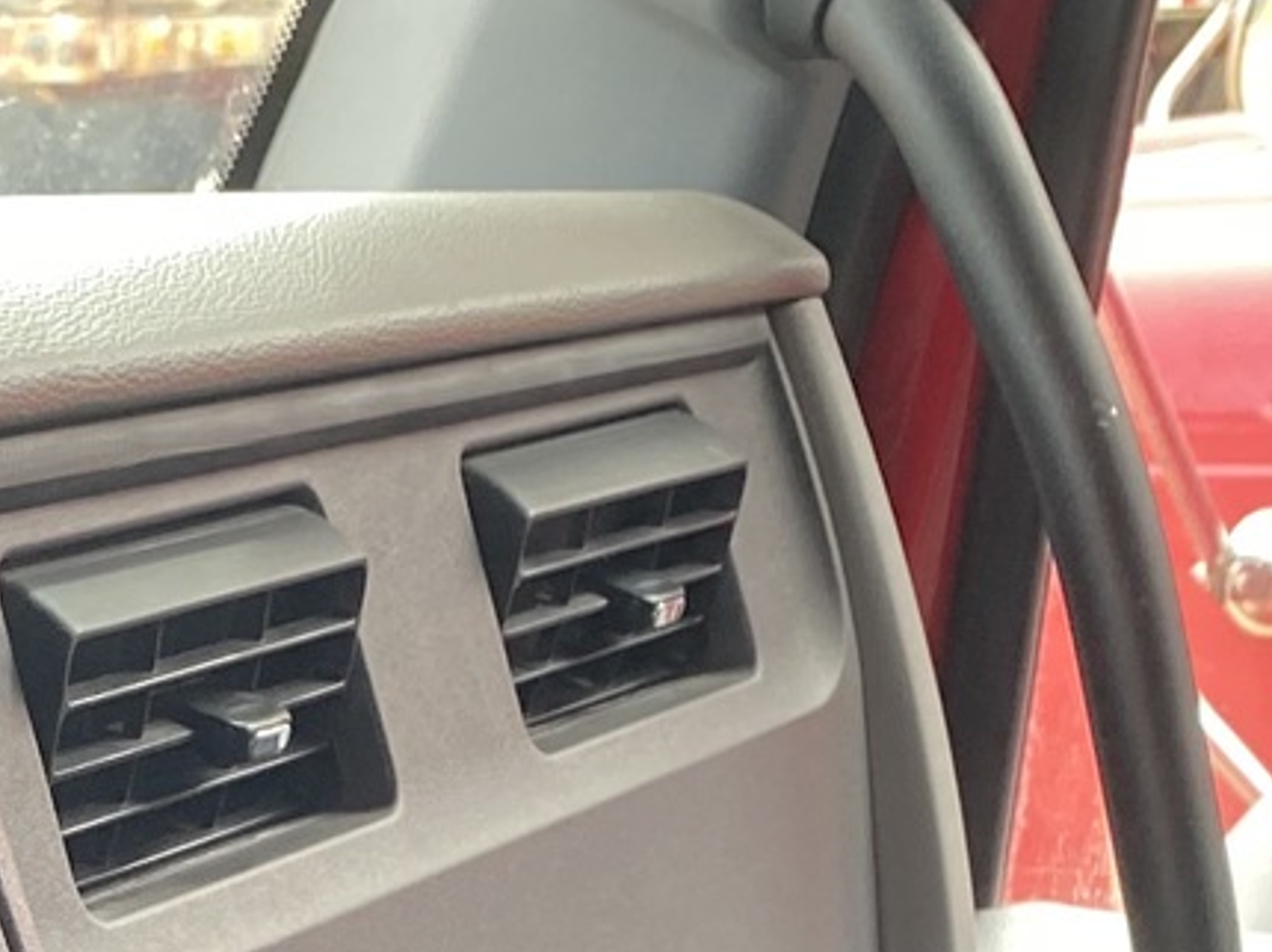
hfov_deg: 16.1
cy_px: 1975
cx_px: 275
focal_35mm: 122
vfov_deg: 10.9
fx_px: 4481
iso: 100
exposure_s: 1/121
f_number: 1.8
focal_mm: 4.25
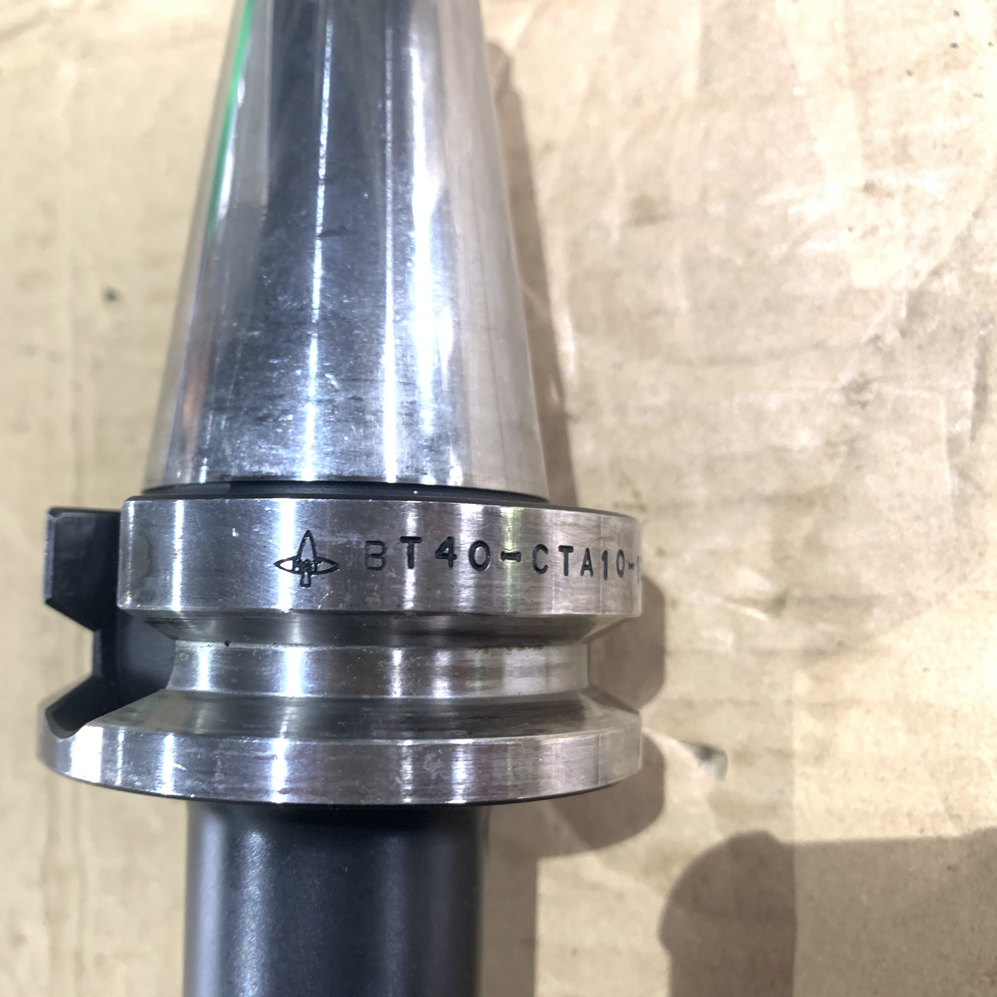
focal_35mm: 31
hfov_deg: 52.1
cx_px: 384
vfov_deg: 52.5
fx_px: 1010
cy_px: 503
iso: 200
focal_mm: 4.25
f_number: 1.8
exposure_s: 1/60
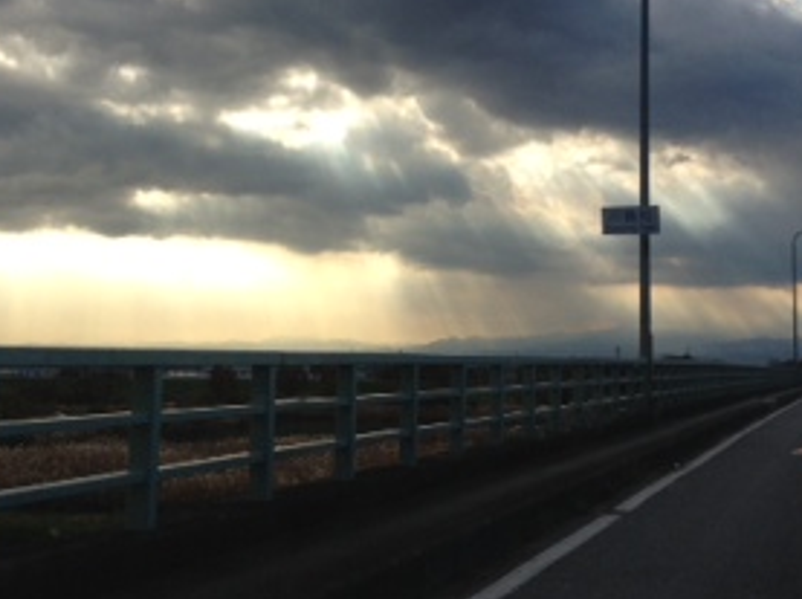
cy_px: 246
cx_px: 333
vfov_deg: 18.2
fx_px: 1874
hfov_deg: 24.1
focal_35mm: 81
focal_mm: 4.28
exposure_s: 1/1972
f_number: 2.4
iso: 64
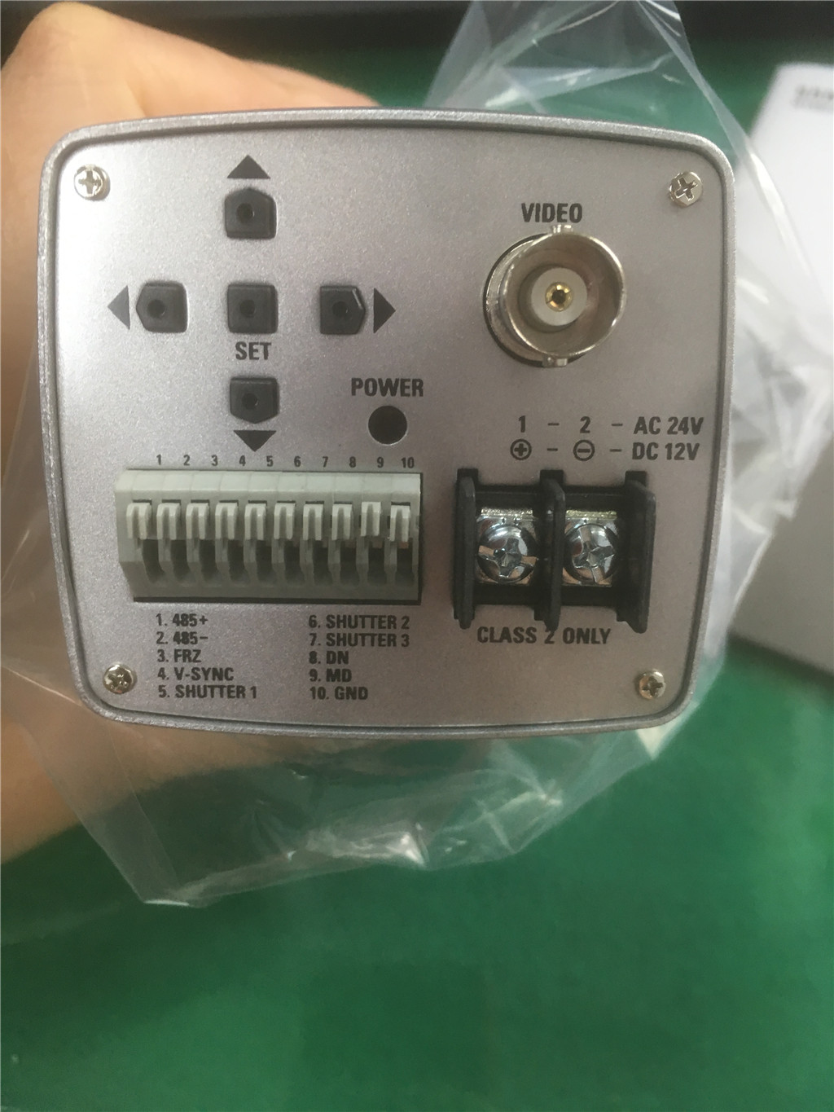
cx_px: 417
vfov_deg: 61.7
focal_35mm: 29
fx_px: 931
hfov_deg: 48.2
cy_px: 556
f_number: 2.2
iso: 100
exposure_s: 1/33
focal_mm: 4.15
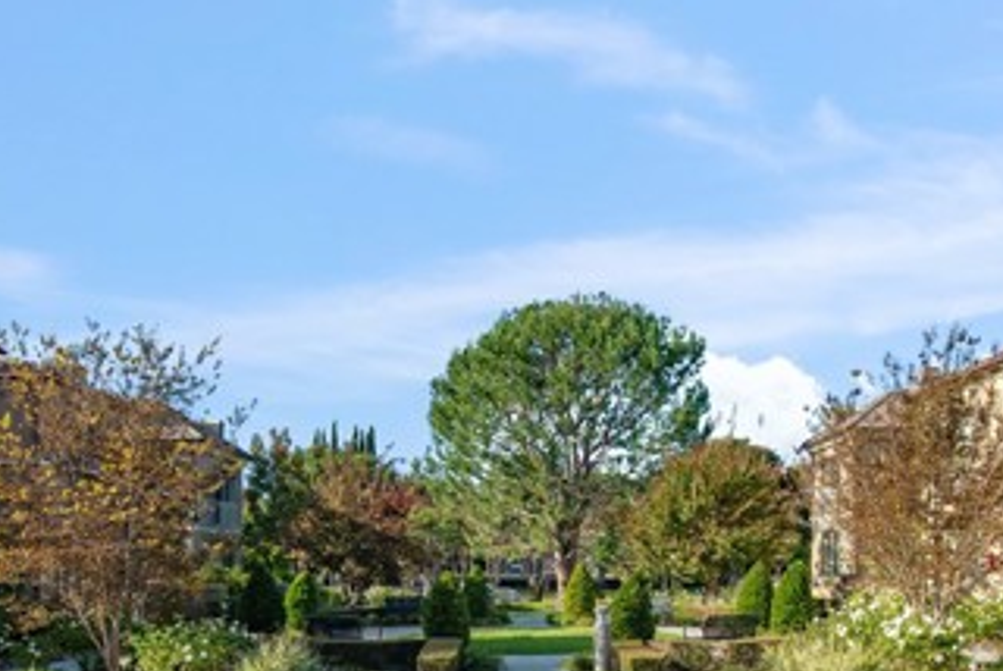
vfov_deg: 39.9
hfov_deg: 58.6
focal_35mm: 32
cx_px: 533
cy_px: 513
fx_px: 892
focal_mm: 16
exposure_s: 1/320
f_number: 9
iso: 200
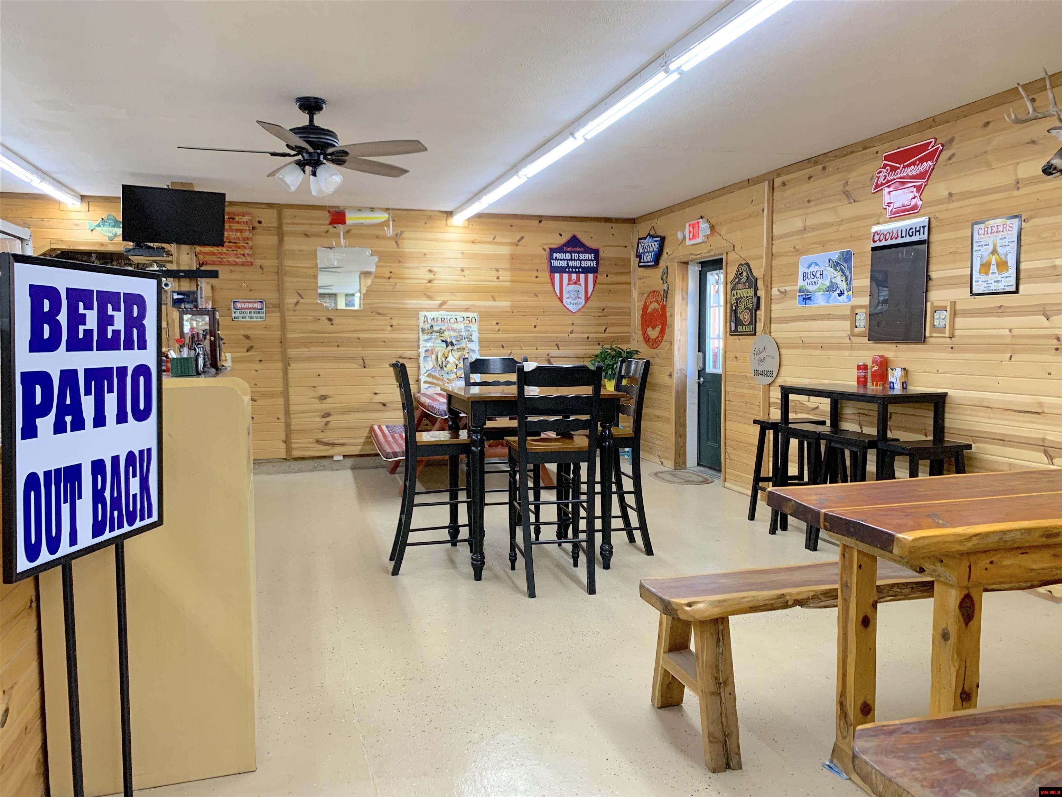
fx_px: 798
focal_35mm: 26
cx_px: 531
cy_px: 398
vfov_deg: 53.1
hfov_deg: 67.3
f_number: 1.8
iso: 80
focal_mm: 4.25
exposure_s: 1/60
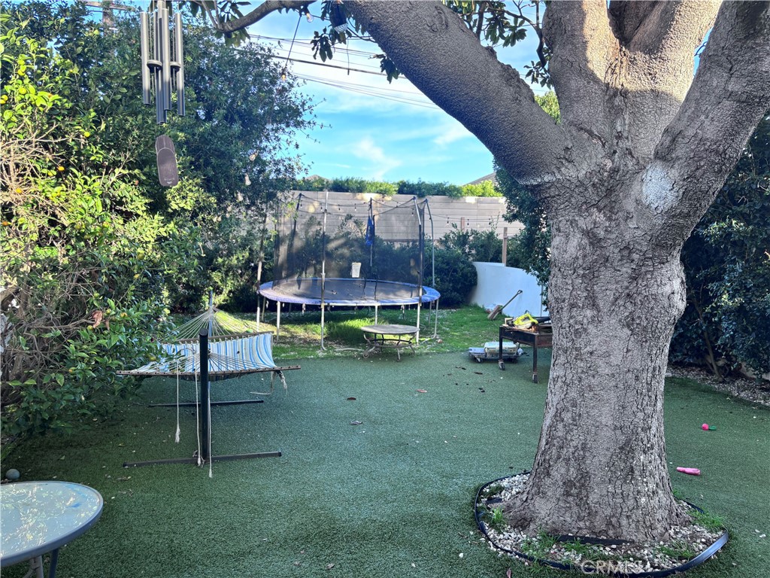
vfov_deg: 53.1
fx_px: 578
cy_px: 289
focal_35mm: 26
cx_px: 385
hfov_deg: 67.3
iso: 40
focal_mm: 5.96
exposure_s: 1/154
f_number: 1.6
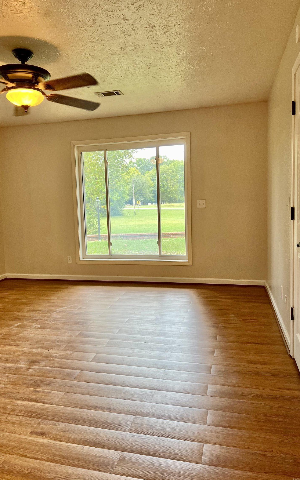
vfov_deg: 66.5
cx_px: 131
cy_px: 239
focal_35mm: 28
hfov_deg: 44.4
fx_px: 366
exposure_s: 1/120
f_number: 1.5
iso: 100
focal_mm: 5.7
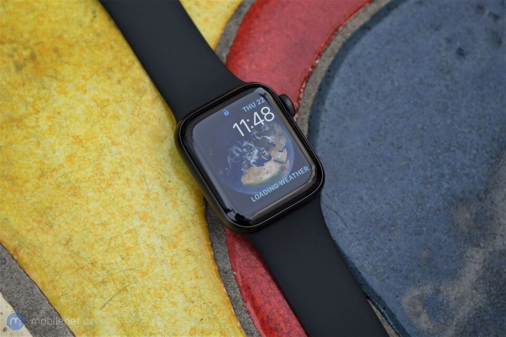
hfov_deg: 28.8
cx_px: 253
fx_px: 984
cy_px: 168
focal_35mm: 70
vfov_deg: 19.5
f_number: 4
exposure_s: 1/200
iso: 100
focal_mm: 70
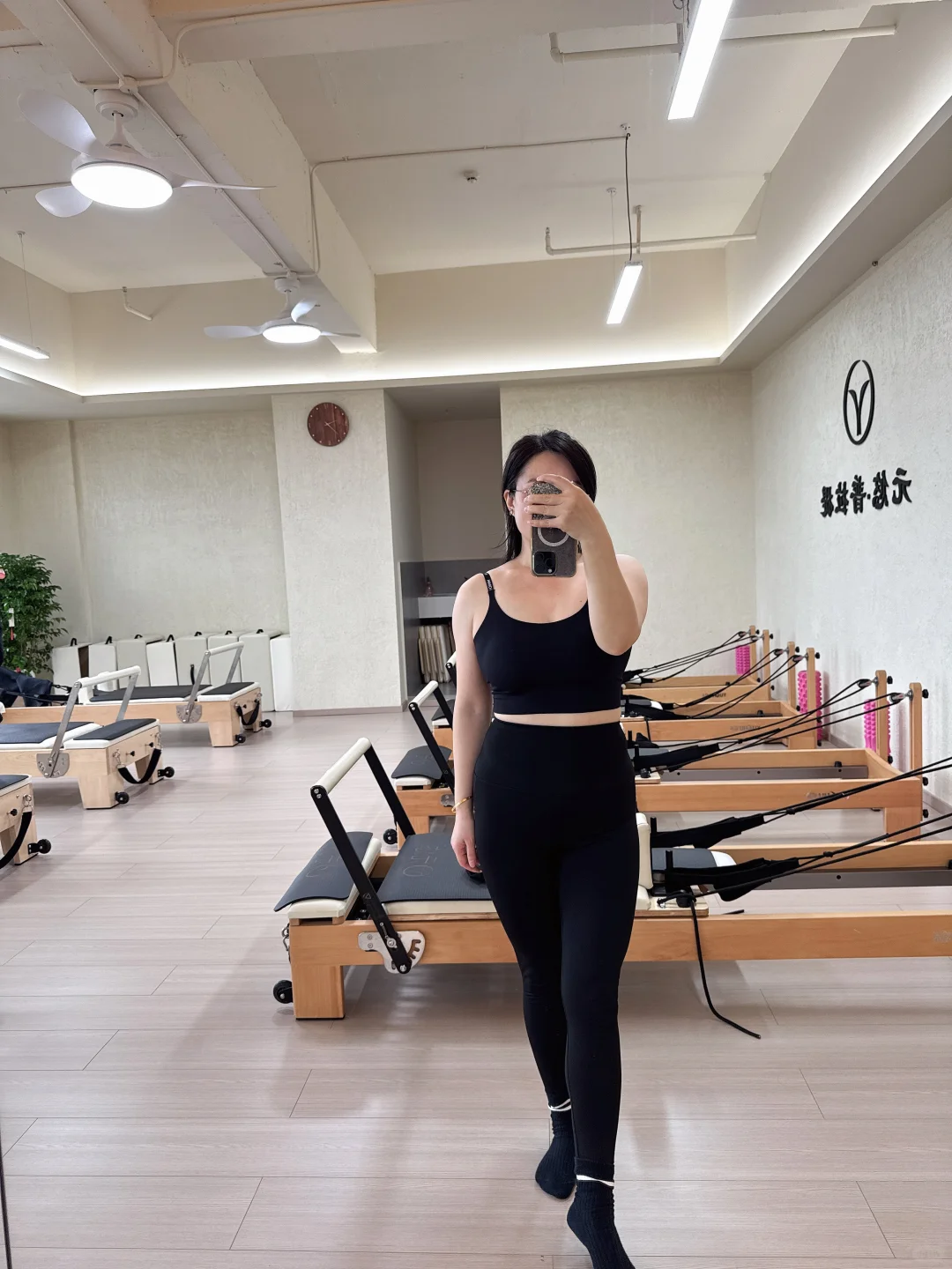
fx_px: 880
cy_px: 634
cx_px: 476
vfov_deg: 71.6
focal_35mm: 24
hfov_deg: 56.8
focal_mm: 6.76
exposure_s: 1/50
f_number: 1.78
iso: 100
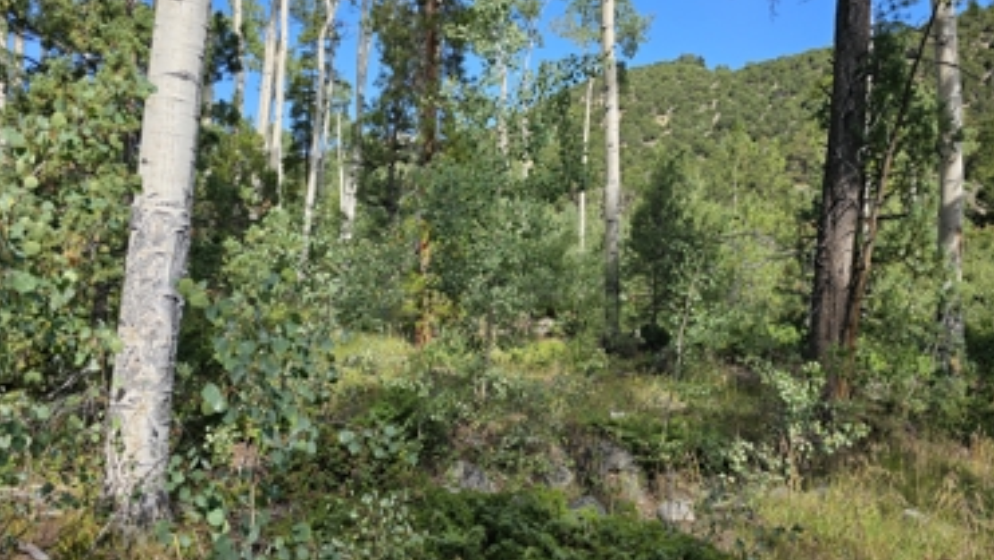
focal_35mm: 27
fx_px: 712
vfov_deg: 42.9
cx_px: 533
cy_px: 252
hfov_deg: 69.7
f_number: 1.7
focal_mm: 6.3
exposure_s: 1/329
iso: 10
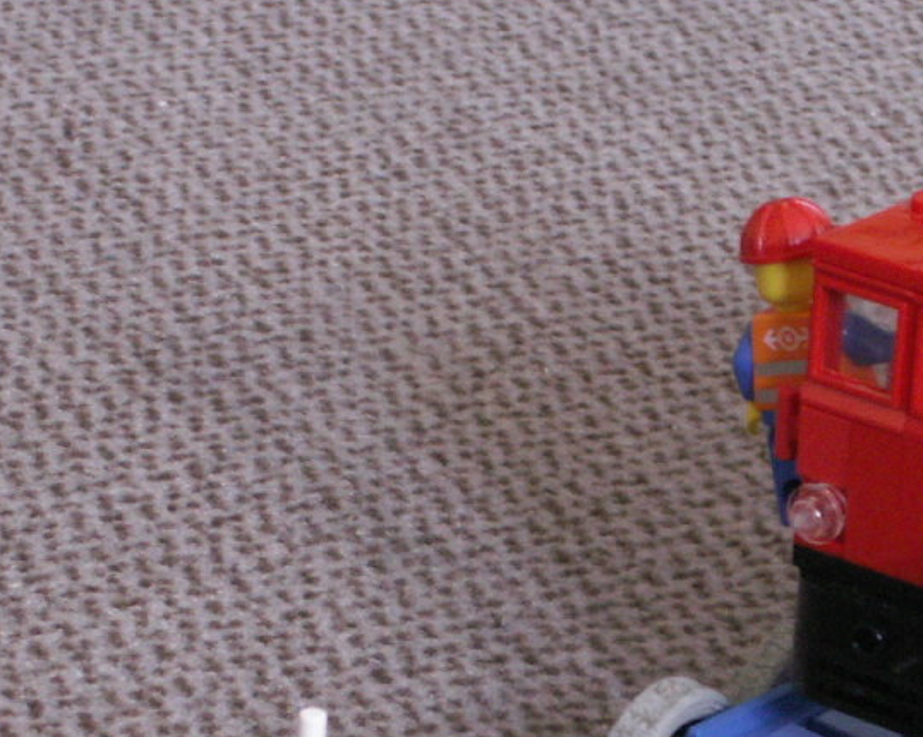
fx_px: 4915
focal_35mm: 180
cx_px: 726
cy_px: 826
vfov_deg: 8.5
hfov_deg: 10.7
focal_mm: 10.28
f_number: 3.2
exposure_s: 1/15
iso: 160
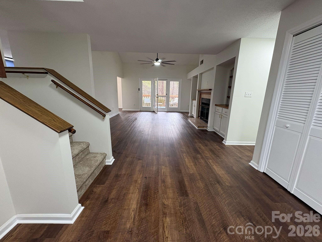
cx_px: 161
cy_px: 121
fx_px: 130
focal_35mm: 14
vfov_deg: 85.7
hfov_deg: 102.1
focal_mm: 2.22
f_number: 2.2
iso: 125
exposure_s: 1/60
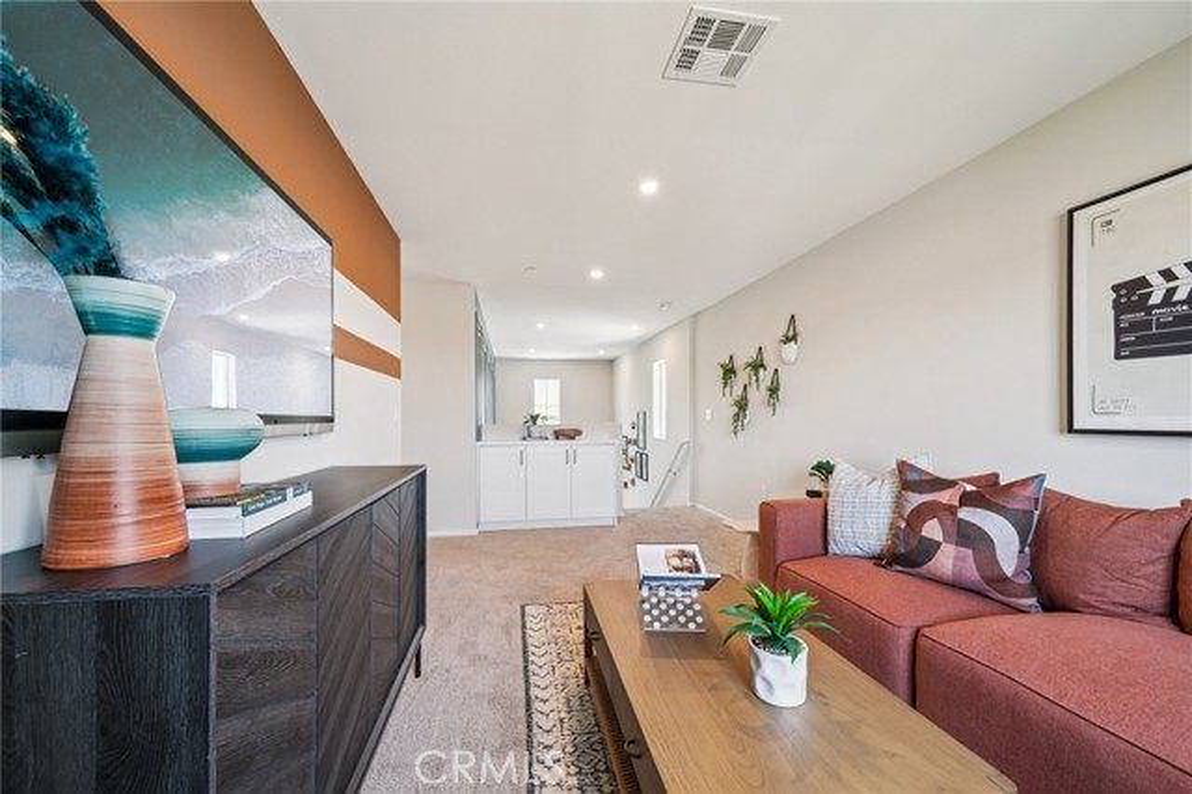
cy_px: 397
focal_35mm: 13
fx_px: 430
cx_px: 596
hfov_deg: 108.4
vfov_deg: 85.4
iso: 400
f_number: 8
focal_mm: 13
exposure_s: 1/13
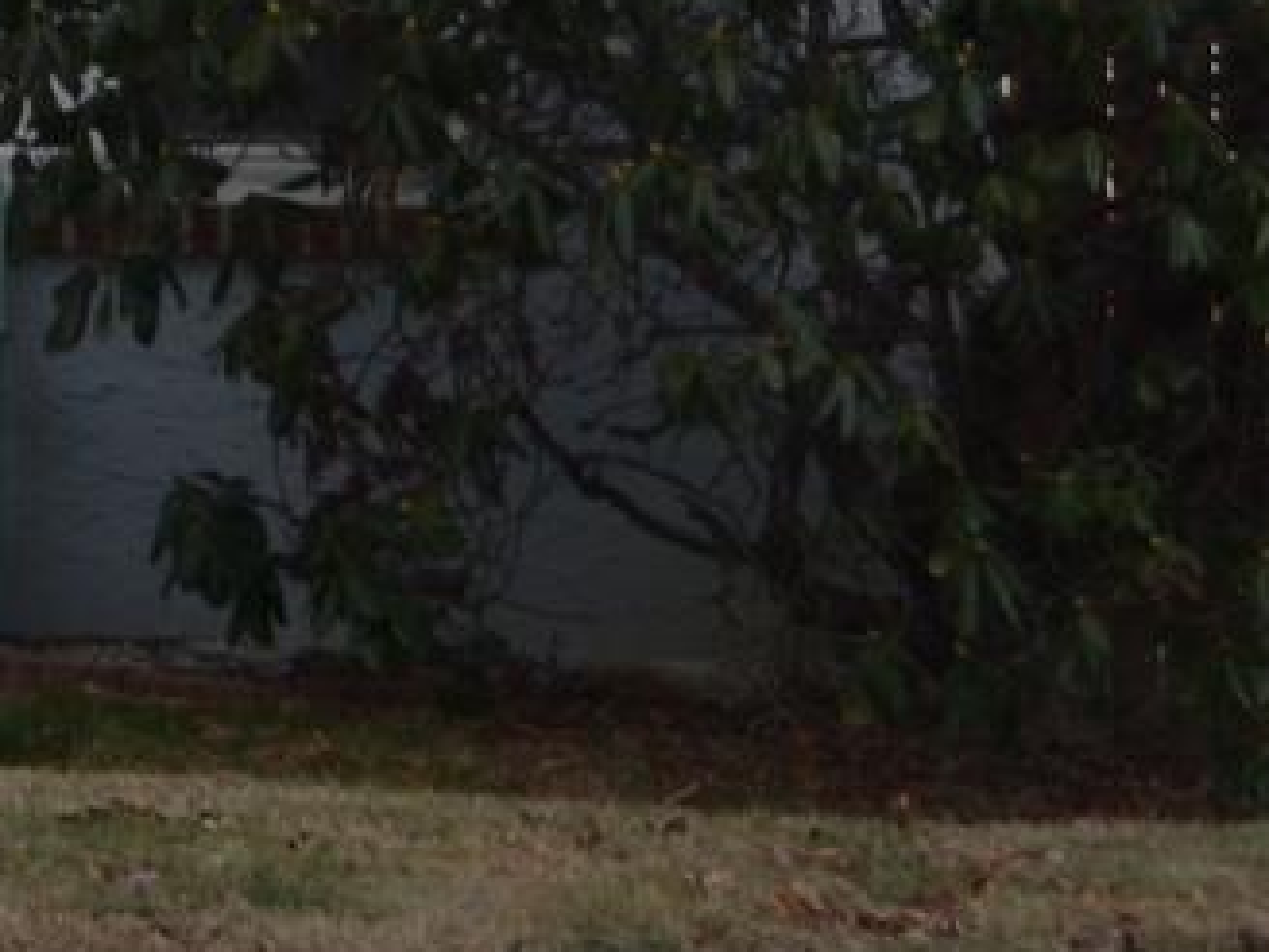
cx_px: -1331
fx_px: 8578
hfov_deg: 8.0
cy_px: -536
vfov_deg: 6.3
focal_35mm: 234
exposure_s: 1/160
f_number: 4.2
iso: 100
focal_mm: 26
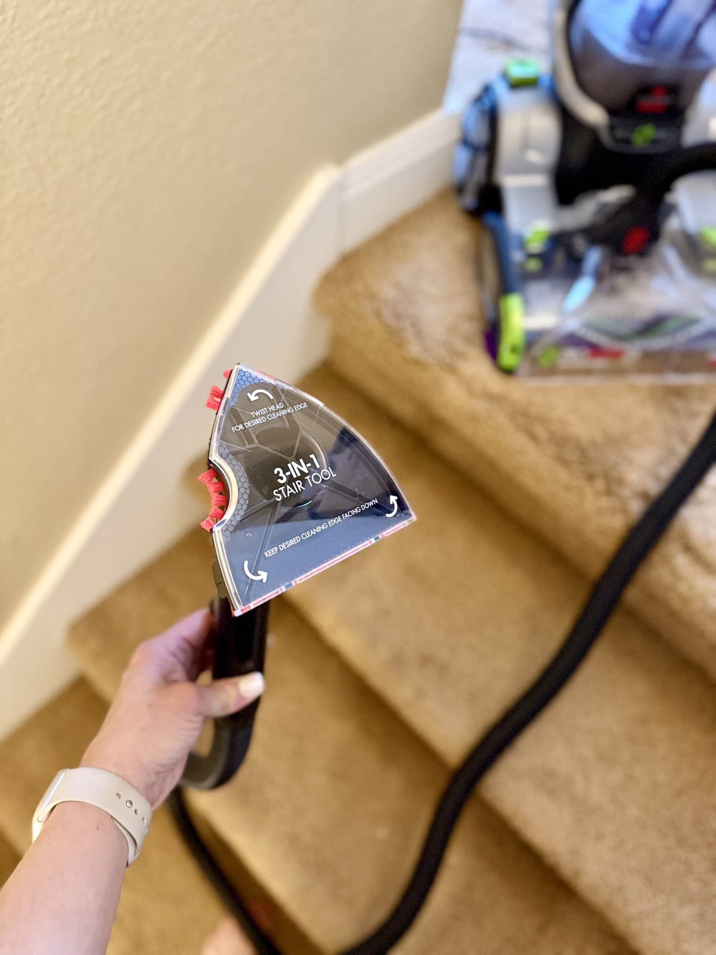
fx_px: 662
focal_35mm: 24
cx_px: 358
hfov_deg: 56.8
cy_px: 478
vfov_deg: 71.6
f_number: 1.8
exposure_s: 1/40
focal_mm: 6.8
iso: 800
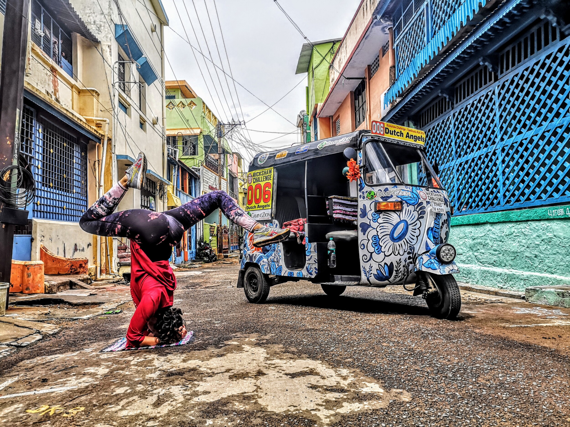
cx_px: 285
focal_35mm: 27
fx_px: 445
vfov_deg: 51.4
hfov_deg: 65.3
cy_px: 214
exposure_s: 1/1565
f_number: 1.8
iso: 50
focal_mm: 3.95
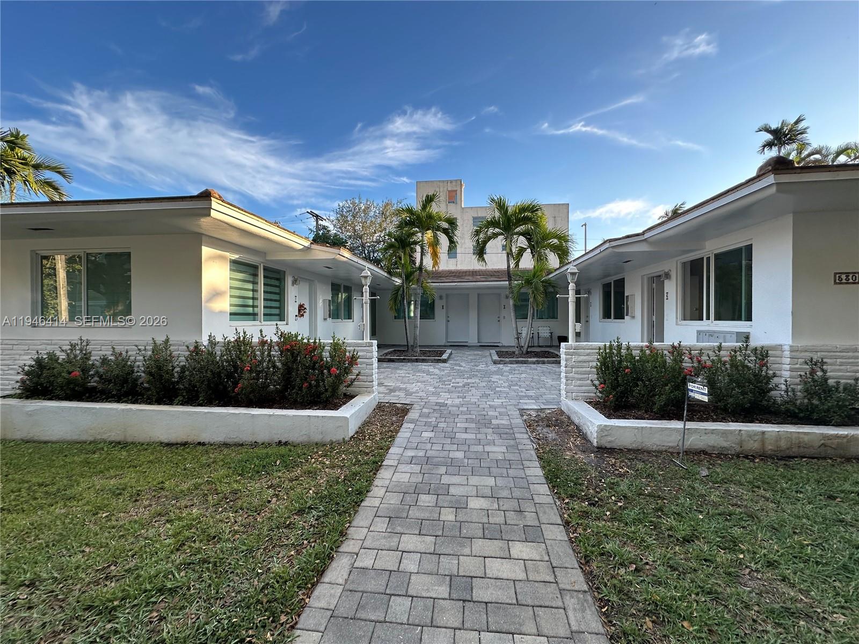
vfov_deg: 85.7
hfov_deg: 102.1
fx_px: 347
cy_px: 322
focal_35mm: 14
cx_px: 430
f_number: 2.2
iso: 40
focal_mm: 2.22
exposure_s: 1/287
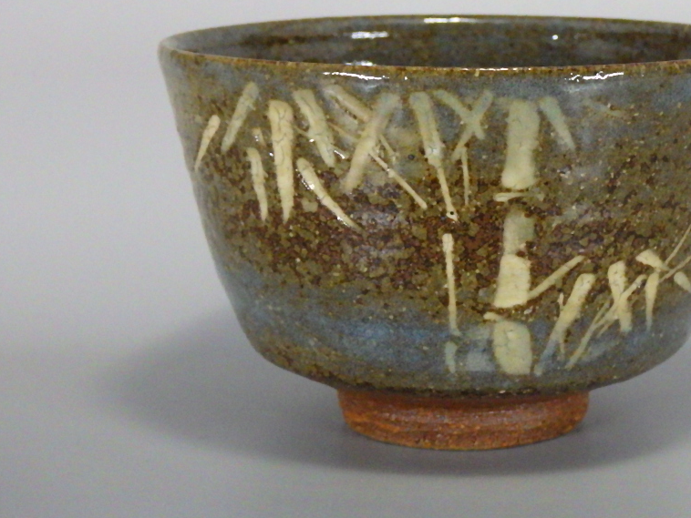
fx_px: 2077
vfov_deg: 14.2
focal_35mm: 104
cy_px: 192
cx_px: 462
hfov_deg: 18.8
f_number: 4.8
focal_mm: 13.7
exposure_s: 1/50
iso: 400
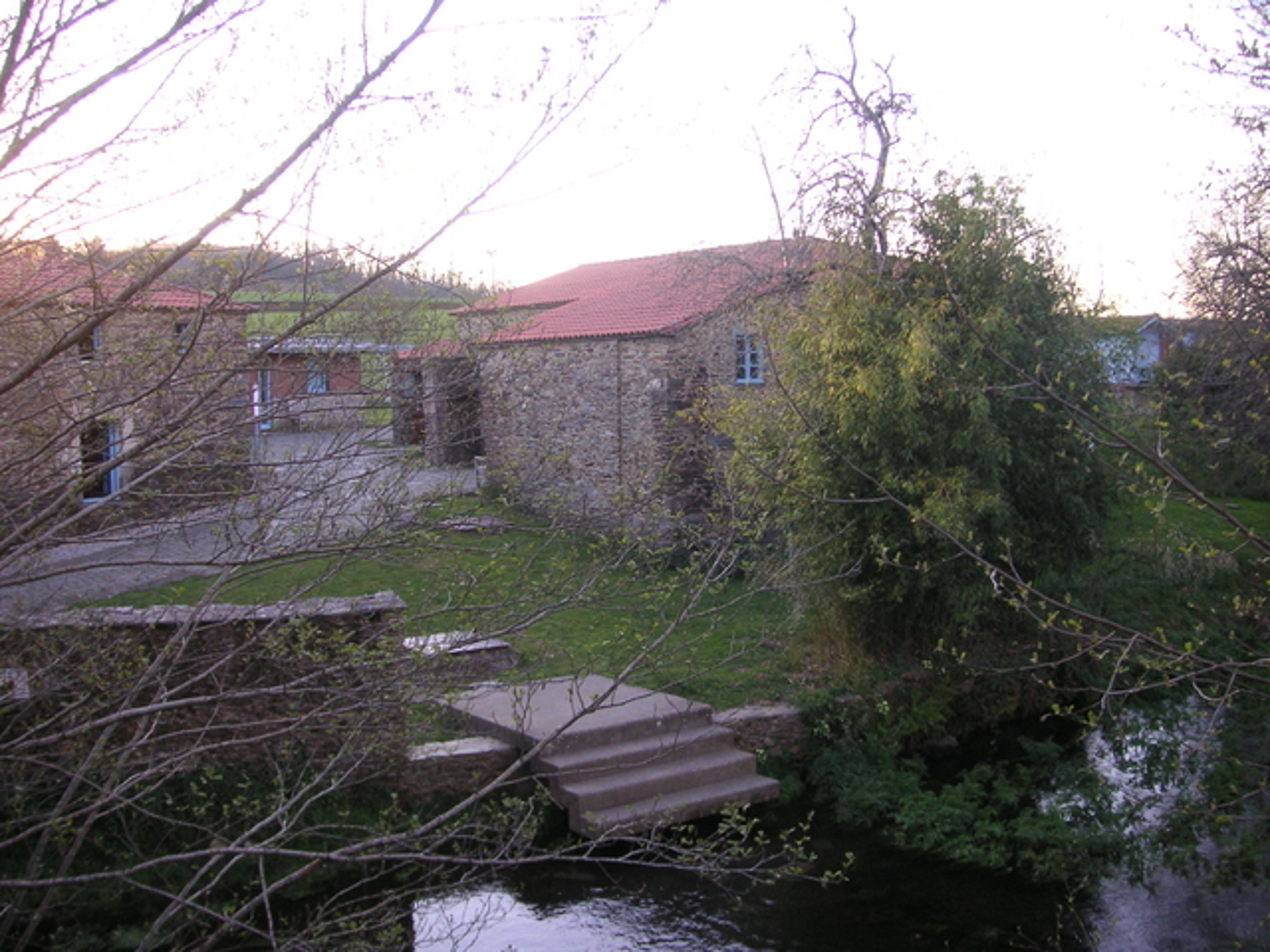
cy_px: 476
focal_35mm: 37
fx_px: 1357
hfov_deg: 50.1
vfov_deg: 38.7
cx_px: 635
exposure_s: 1/60
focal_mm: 6.1
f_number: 2.8
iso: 50
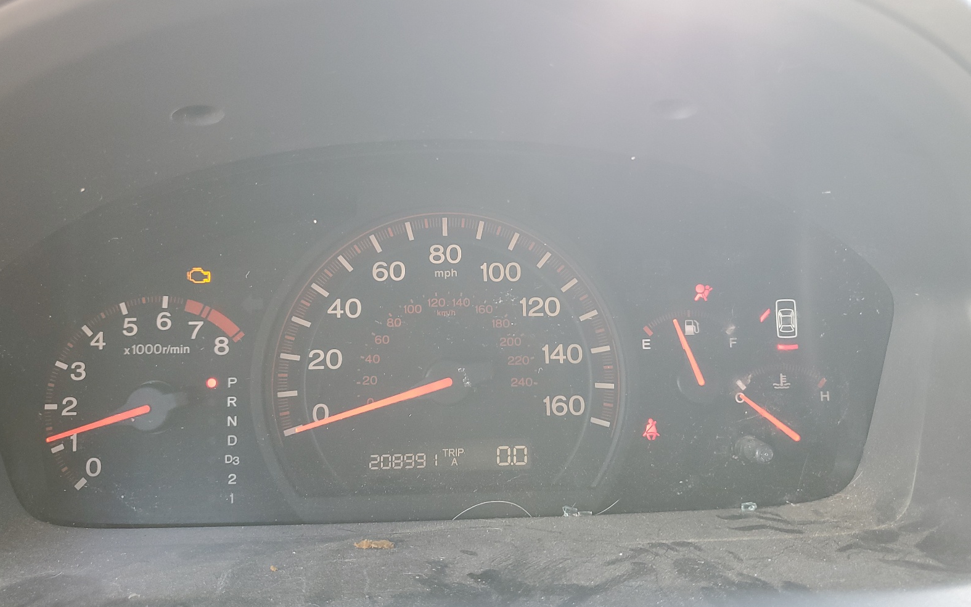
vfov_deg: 44.5
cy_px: 300
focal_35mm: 28
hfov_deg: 66.5
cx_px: 481
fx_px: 741
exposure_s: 1/60.2
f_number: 1.5
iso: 62
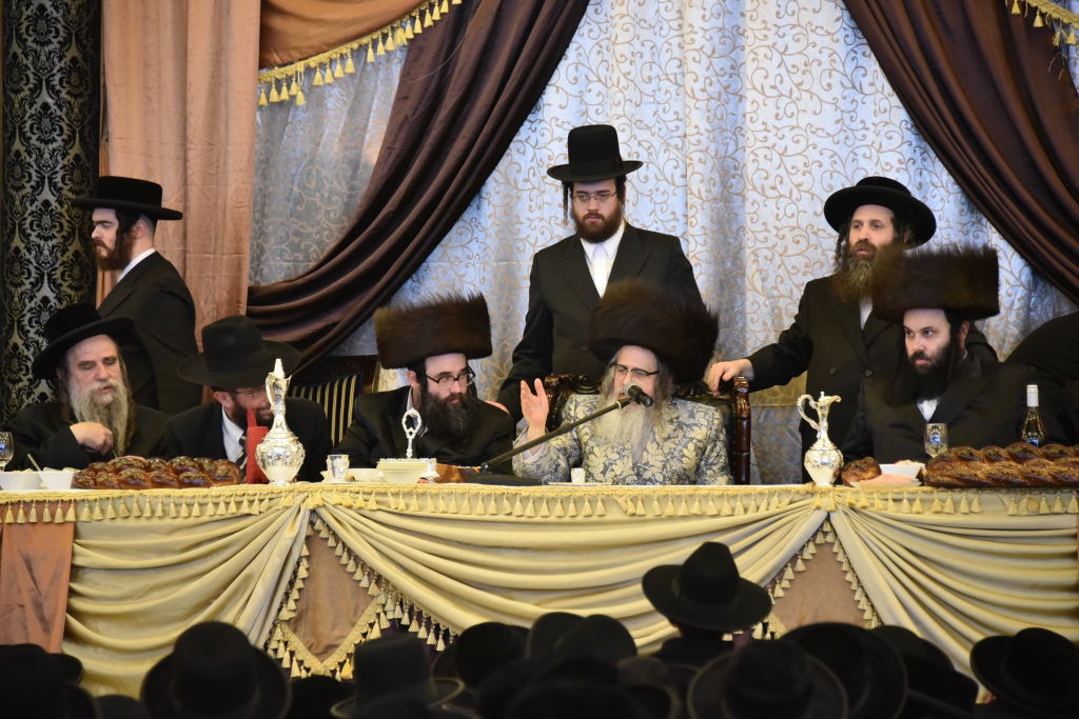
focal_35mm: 180
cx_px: 540
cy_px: 360
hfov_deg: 11.4
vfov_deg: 7.6
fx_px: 5395
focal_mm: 180
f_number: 5.6
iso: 5000
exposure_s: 1/80
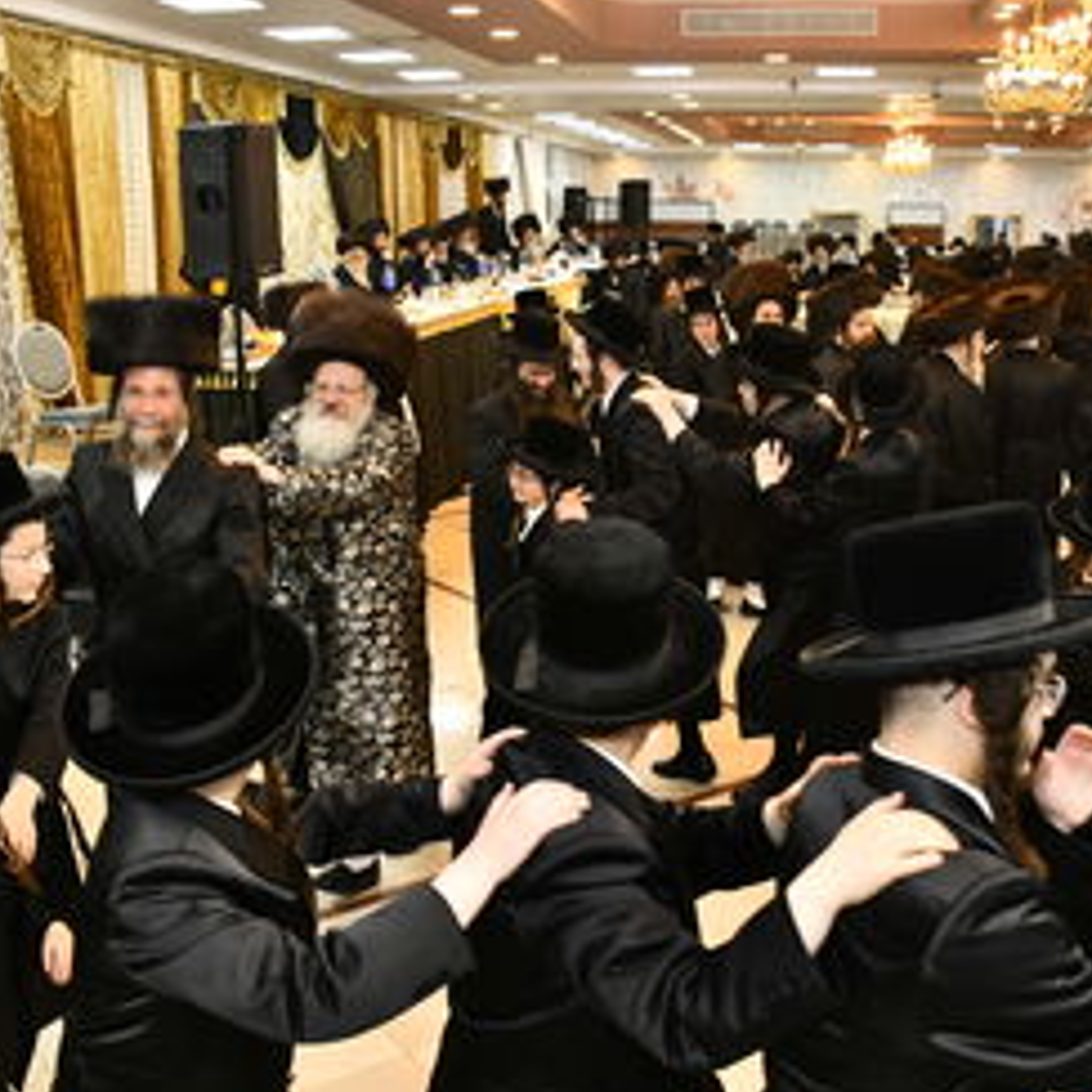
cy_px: 564
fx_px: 1392
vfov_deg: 42.8
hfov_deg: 42.7
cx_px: 627
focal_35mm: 39
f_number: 5.6
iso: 2000
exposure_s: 1/160
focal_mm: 28
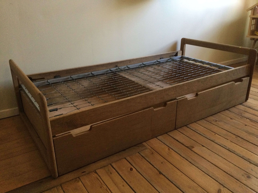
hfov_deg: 58.4
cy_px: 96
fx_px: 231
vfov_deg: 45.4
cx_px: 129
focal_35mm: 31
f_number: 2.4
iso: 250
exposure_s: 1/33
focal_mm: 3.3
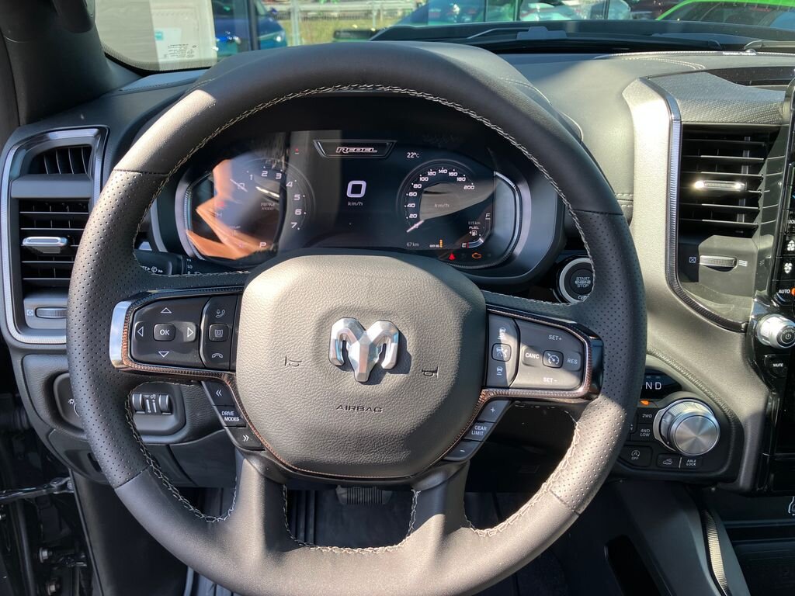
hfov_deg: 63.4
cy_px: 298
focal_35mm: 28
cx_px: 398
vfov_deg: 49.7
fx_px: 643
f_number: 1.8
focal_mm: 3.99
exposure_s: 1/122
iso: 32
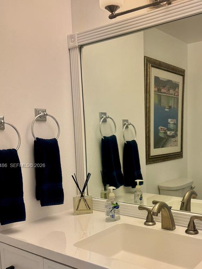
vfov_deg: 49.7
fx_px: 288
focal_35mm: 37
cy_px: 166
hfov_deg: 38.2
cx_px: 137
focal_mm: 6.76
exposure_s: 1/154
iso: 64
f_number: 1.78
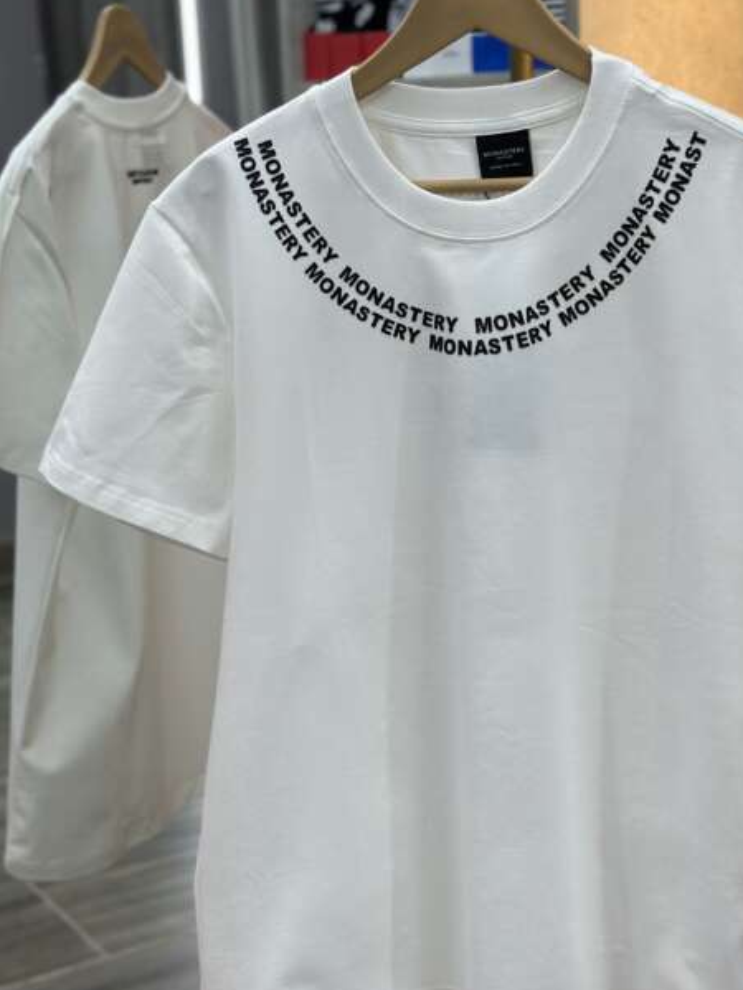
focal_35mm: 64
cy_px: 540
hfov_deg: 22.9
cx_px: 467
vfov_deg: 30.2
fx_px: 1832
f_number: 1.78
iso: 64
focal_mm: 6.86
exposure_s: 1/120
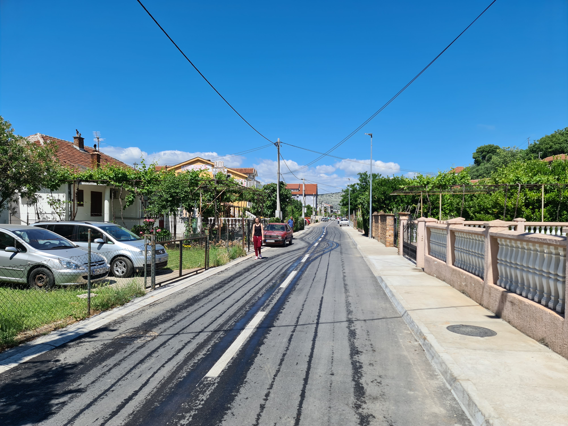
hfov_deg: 69.4
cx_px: 284
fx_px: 410
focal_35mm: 25
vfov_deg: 54.9
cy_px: 213
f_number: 1.8
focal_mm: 7
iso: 50
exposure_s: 1/1014
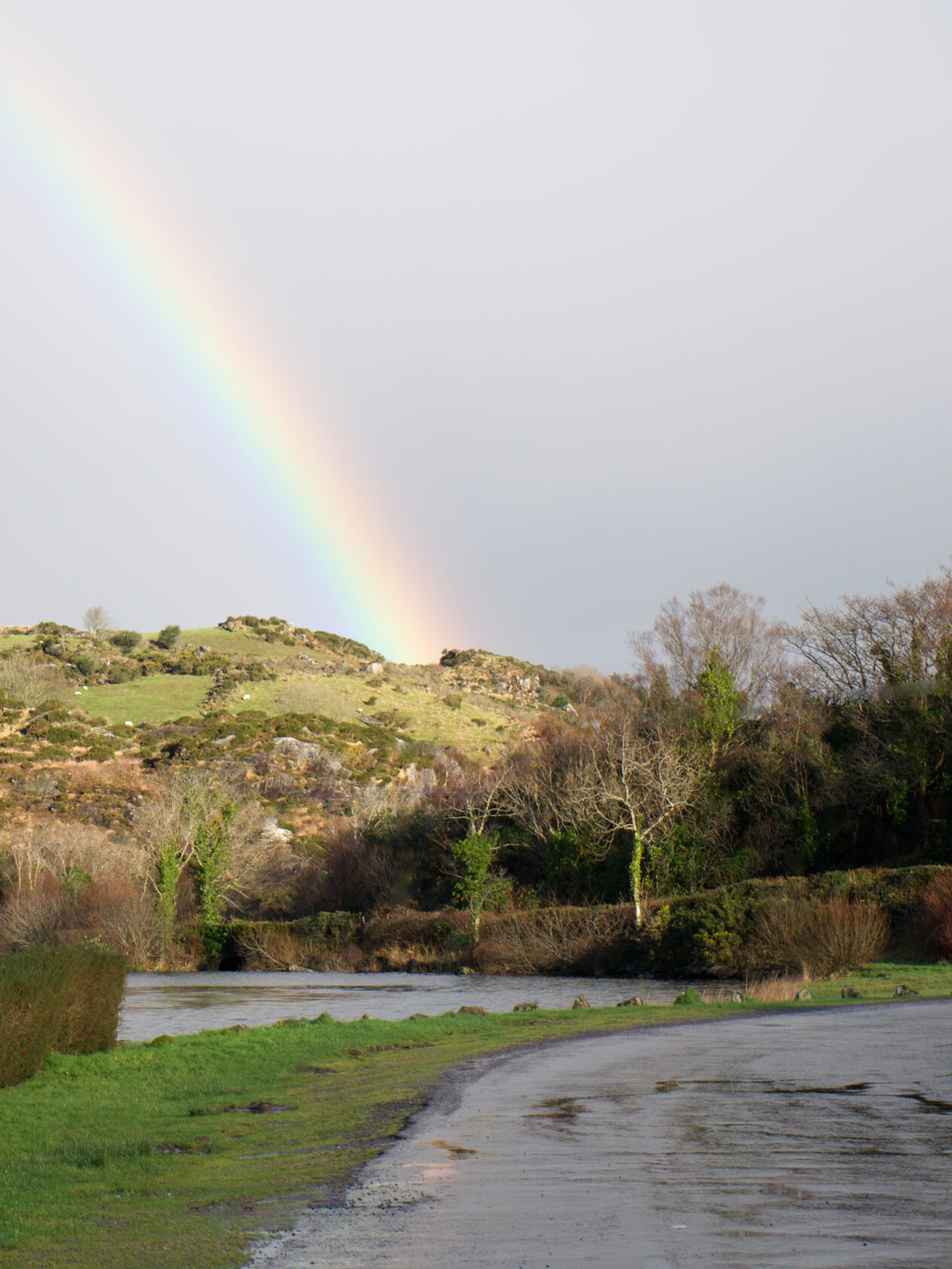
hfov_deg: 14.4
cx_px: 229
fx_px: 3740
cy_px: 640
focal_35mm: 102
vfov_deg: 19.3
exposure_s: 1/400
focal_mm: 70
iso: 100
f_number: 5.6
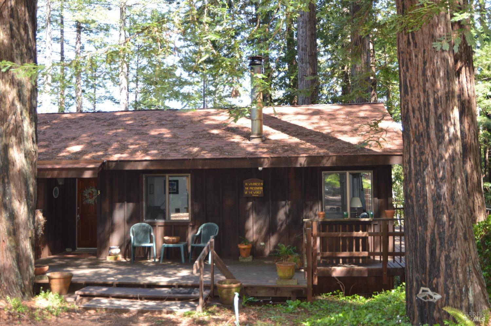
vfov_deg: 36.8
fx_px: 491
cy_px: 163
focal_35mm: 36
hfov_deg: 53.2
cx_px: 246
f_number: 4
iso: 400
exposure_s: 1/125
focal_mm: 24
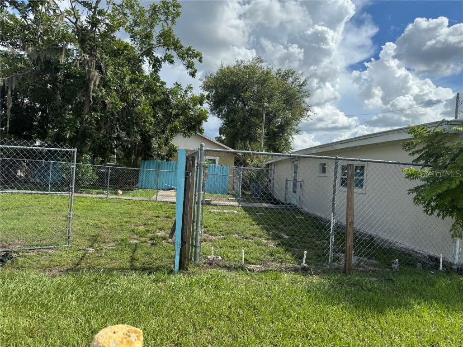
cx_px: 232
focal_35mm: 24
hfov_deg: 71.6
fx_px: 321
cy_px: 174
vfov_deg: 56.8
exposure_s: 1/4950
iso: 80
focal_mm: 6.76
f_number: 1.78
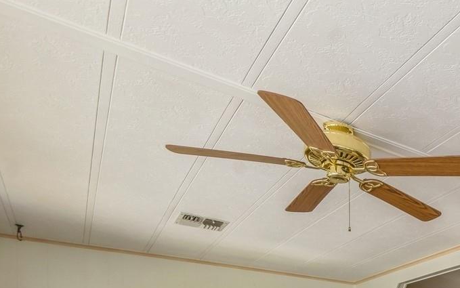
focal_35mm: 36
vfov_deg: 30.5
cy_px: 338
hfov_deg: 41.9
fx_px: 452
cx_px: 514
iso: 200
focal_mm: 10
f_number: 8
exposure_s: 1/40
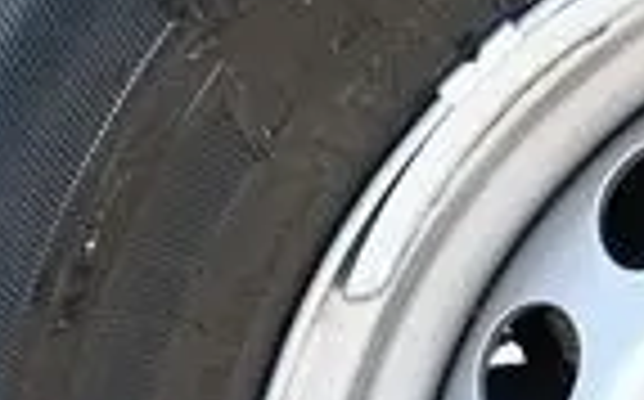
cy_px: 582
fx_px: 4429
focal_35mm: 253
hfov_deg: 8.1
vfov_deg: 5.1
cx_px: 1067
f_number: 4.2
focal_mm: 23
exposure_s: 1/250
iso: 400
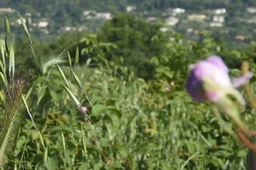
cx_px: -404
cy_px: 57
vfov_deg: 7.1
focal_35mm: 193
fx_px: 1372
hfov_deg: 9.3
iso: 200
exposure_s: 1/320
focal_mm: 35
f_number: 11
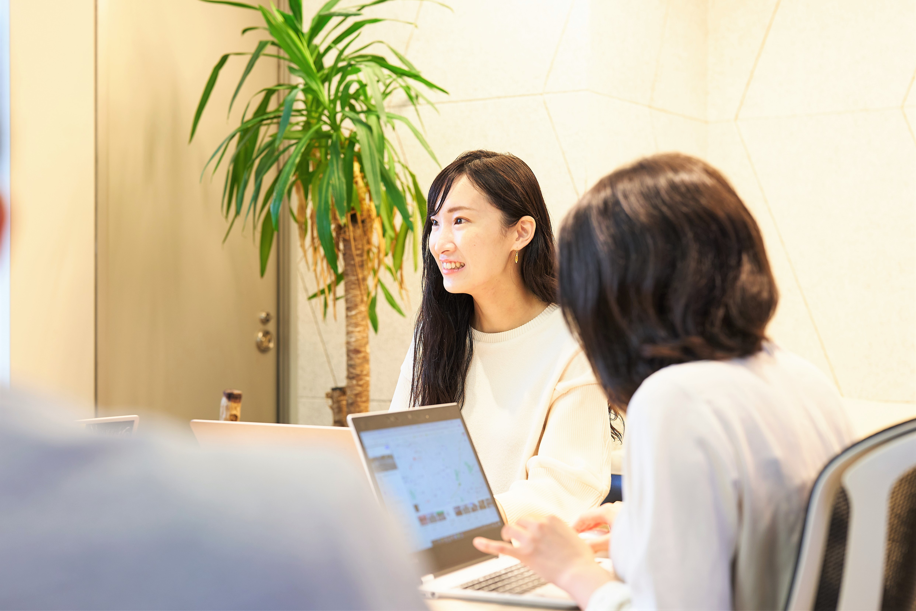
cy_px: 306
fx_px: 1272
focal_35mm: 50
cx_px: 458
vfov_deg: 27.0
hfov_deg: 39.6
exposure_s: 1/50
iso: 400
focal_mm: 50
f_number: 2.8
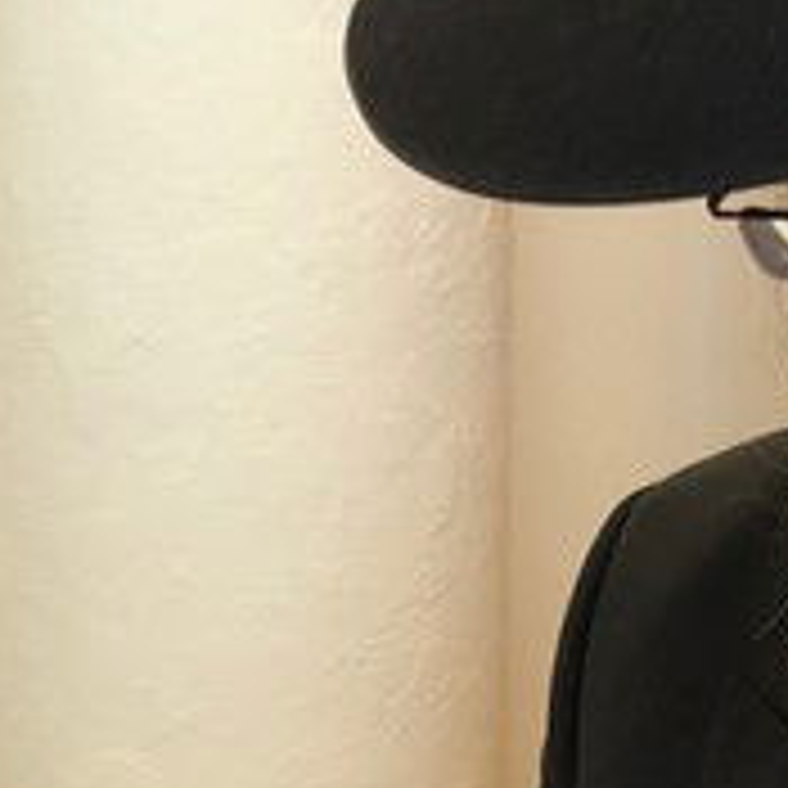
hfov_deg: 15.3
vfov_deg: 14.8
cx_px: 702
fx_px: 2910
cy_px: 1018
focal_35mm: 113
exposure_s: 1/20
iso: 40
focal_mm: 4
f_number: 1.8
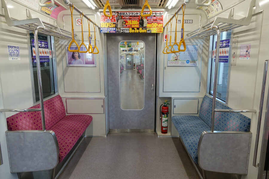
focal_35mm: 24
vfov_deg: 53.1
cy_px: 90
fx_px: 179
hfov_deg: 73.7
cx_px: 134
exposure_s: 1/30
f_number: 2.8
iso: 125
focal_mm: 8.8
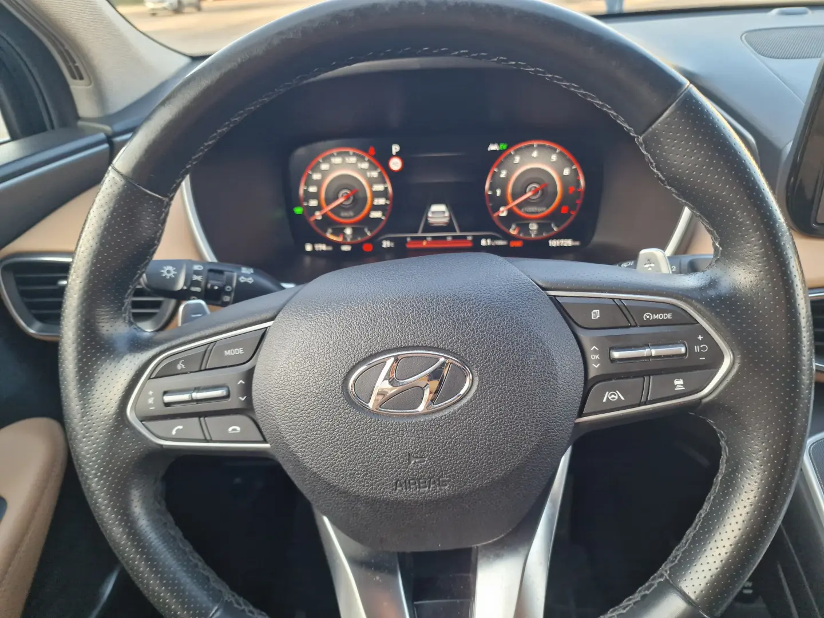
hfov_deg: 73.9
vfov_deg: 58.9
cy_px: 309
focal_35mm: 23
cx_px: 412
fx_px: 547
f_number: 1.8
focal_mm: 6.4
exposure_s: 1/120
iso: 200
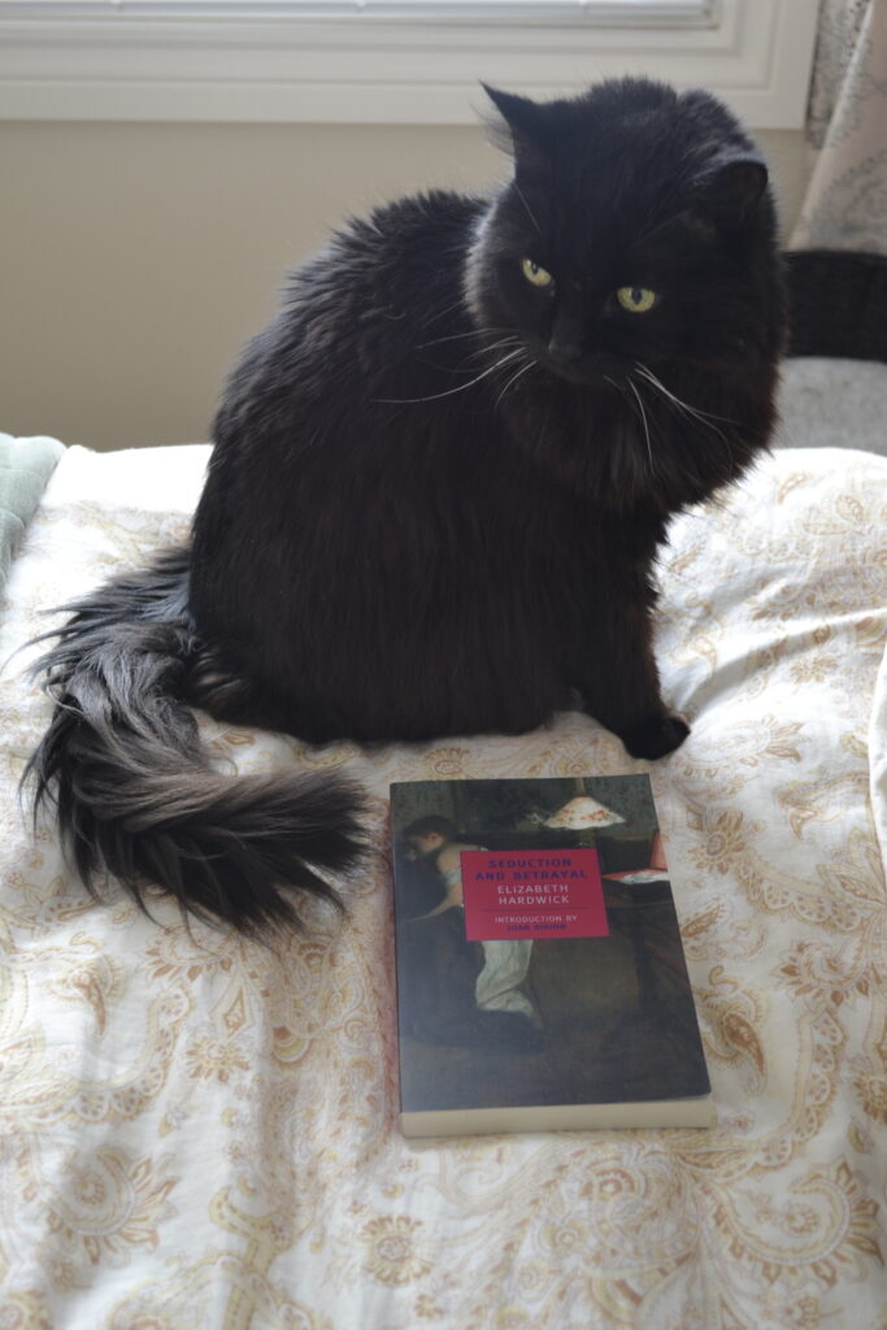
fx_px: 1940
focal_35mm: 52
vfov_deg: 37.8
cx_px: 444
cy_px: 665
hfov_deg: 25.8
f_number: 5
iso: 400
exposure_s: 1/8
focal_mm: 35
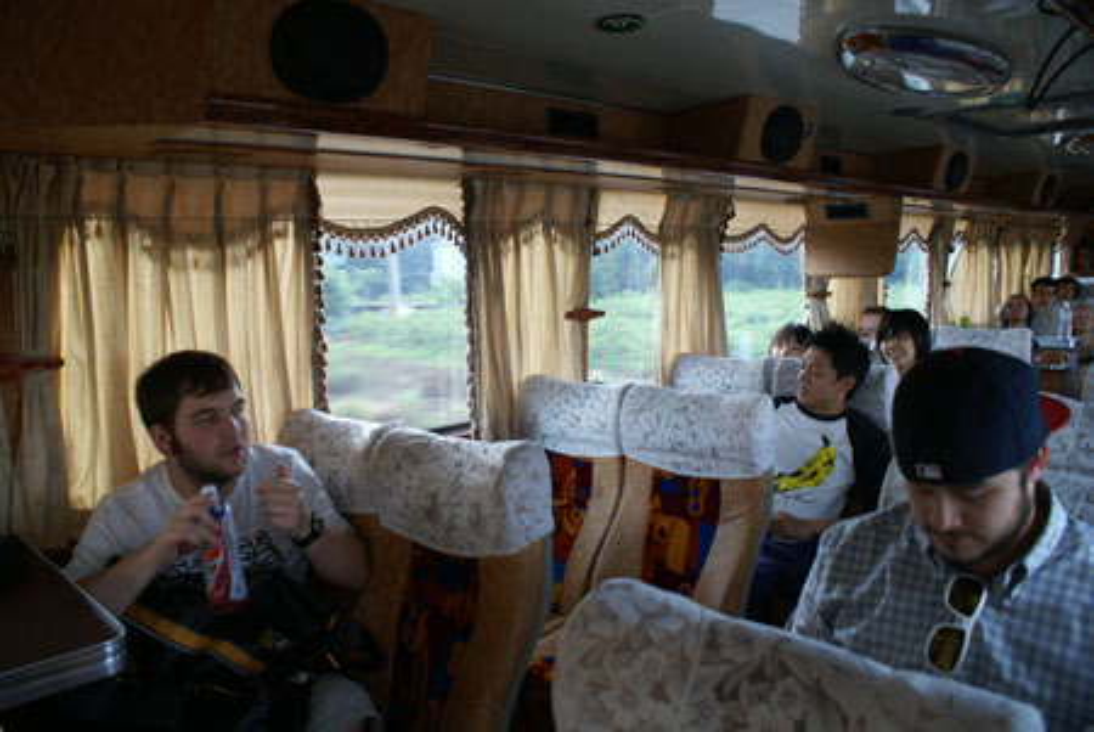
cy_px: 366
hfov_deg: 67.3
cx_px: 547
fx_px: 821
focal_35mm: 27
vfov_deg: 48.0
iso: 100
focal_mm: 18
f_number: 4
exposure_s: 1/30
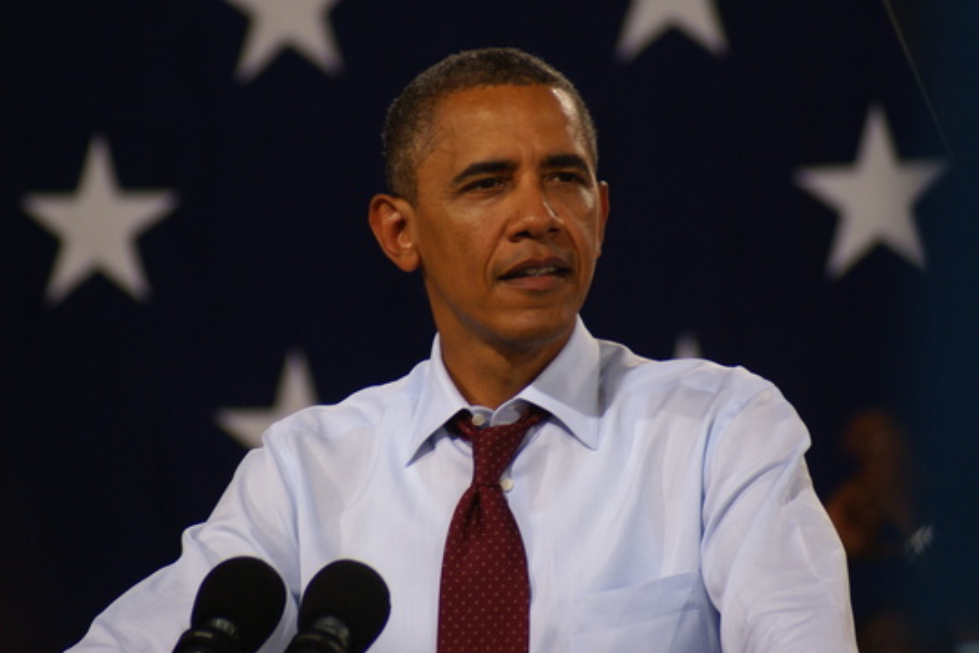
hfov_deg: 4.6
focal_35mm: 444
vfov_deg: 3.1
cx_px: 438
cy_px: 309
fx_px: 12077
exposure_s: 1/100
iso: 400
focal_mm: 250
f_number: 5.6
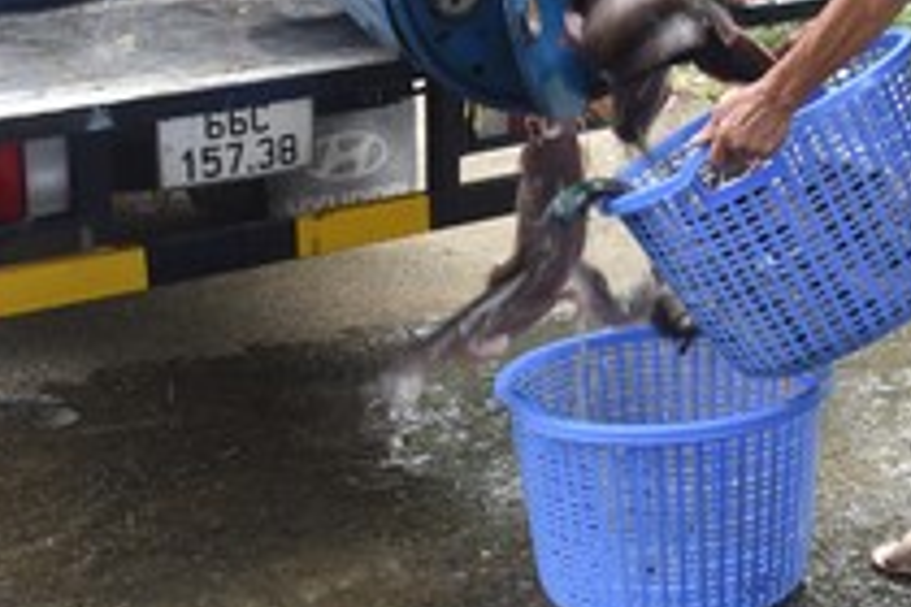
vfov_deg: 18.3
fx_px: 1797
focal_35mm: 71
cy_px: -95
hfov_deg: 27.1
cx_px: 876
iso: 400
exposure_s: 1/100
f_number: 5
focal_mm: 24
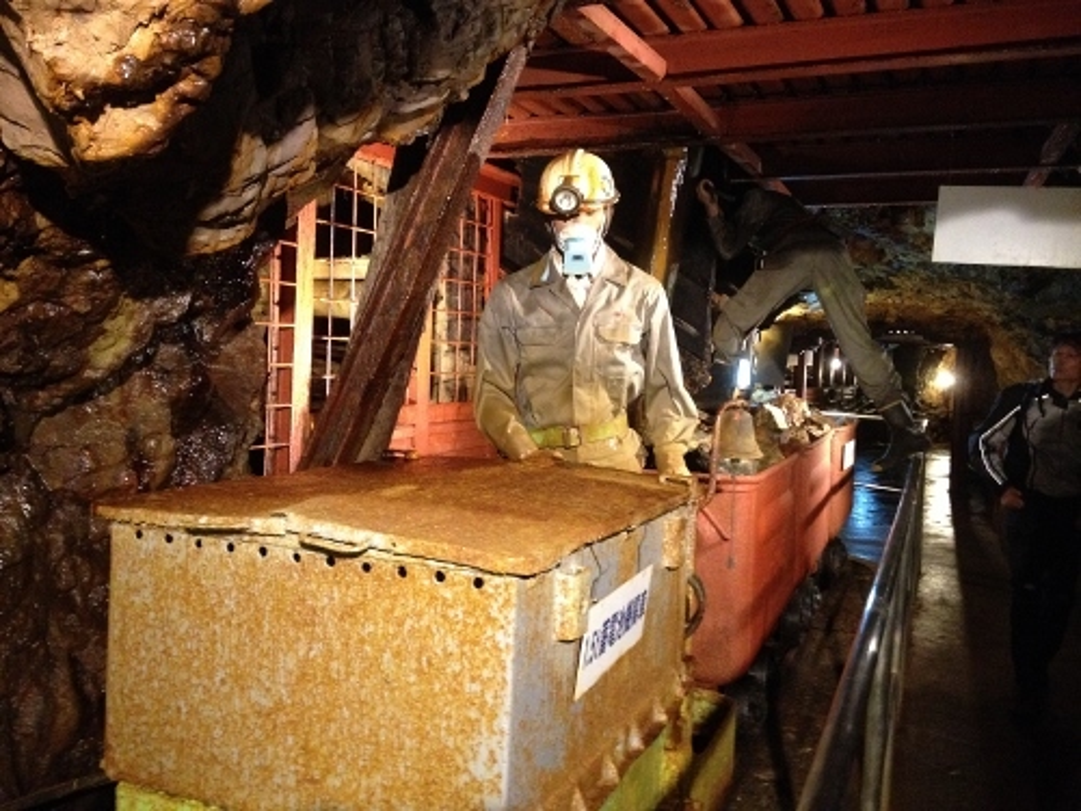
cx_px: 540
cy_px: 406
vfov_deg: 40.7
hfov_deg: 52.6
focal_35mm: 35
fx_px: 1093
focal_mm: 4.28
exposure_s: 1/15
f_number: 2.4
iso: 500
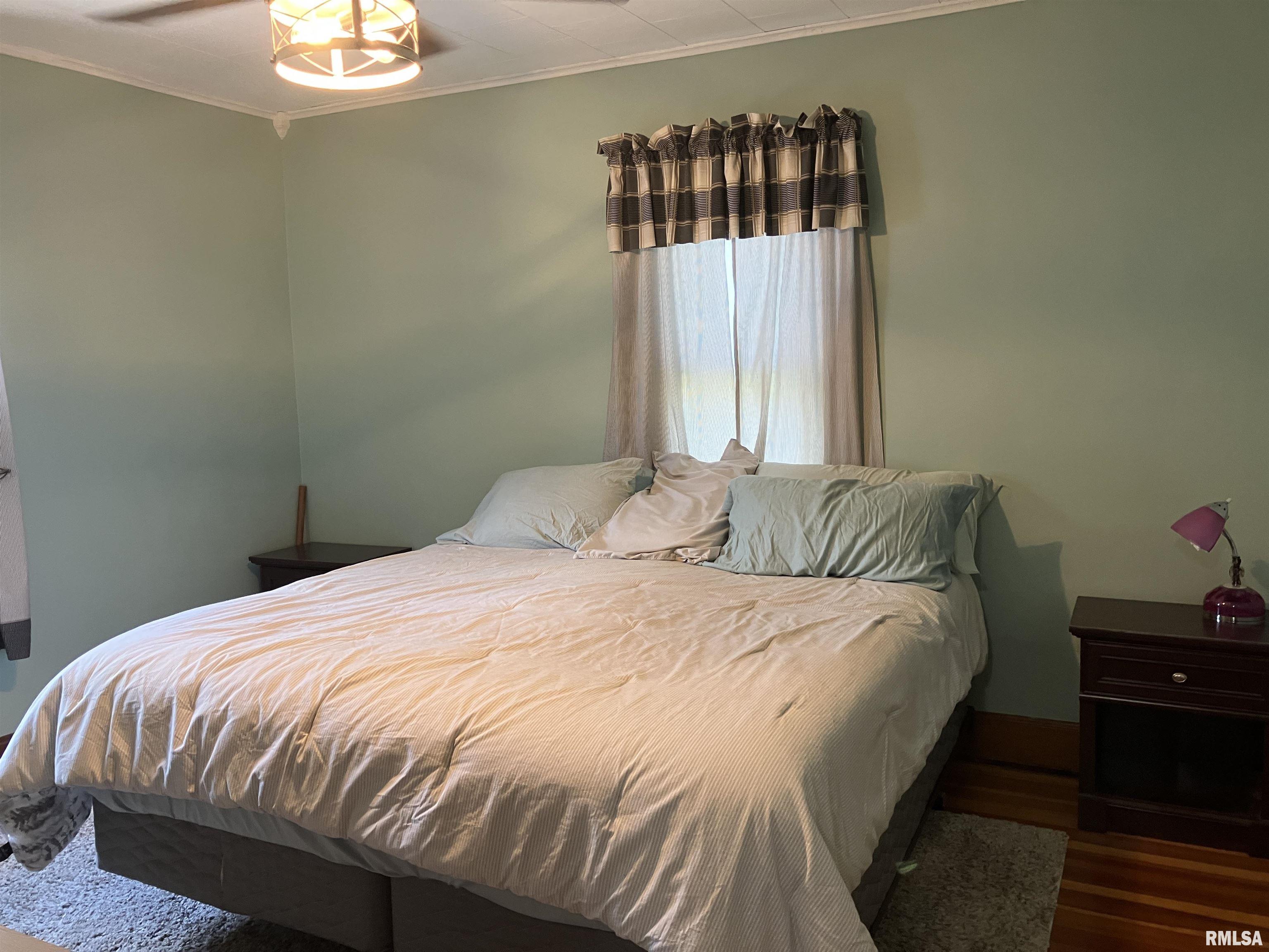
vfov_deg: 49.7
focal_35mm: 28
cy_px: 476
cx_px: 634
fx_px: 1026
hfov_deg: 63.4
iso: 125
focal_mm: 3.99
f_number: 1.8
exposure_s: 1/60
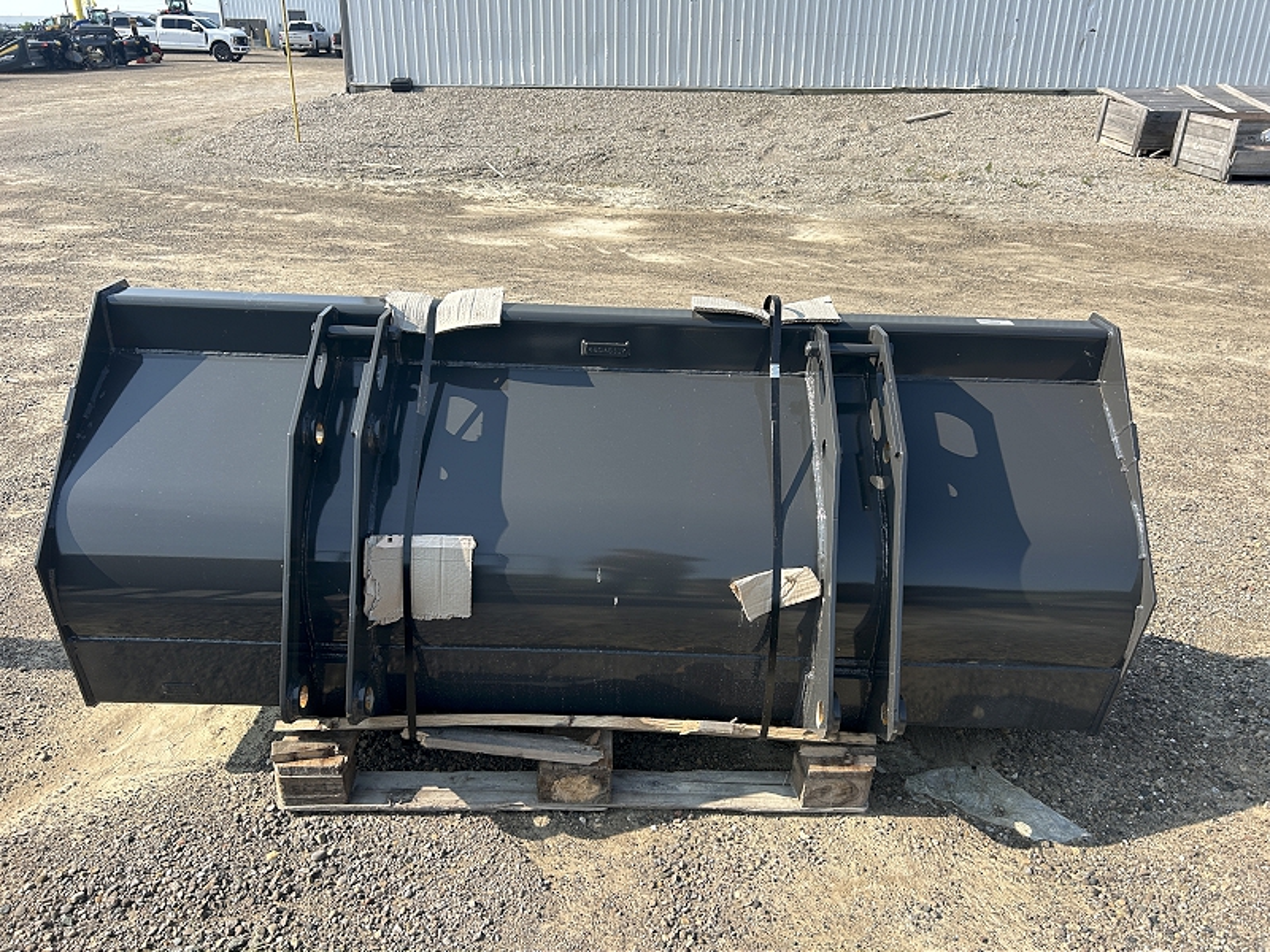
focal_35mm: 26
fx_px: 954
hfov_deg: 67.3
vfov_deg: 53.1
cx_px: 635
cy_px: 476
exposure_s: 1/2123
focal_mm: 5.7
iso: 50
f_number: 1.5
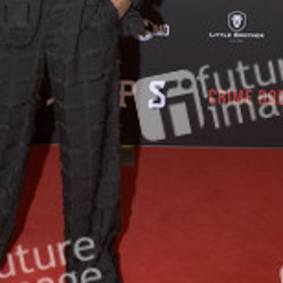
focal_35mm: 66
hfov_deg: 25.7
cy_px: 6
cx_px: 61
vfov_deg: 25.0
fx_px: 610
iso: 500
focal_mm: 30
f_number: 5.6
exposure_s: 1/250
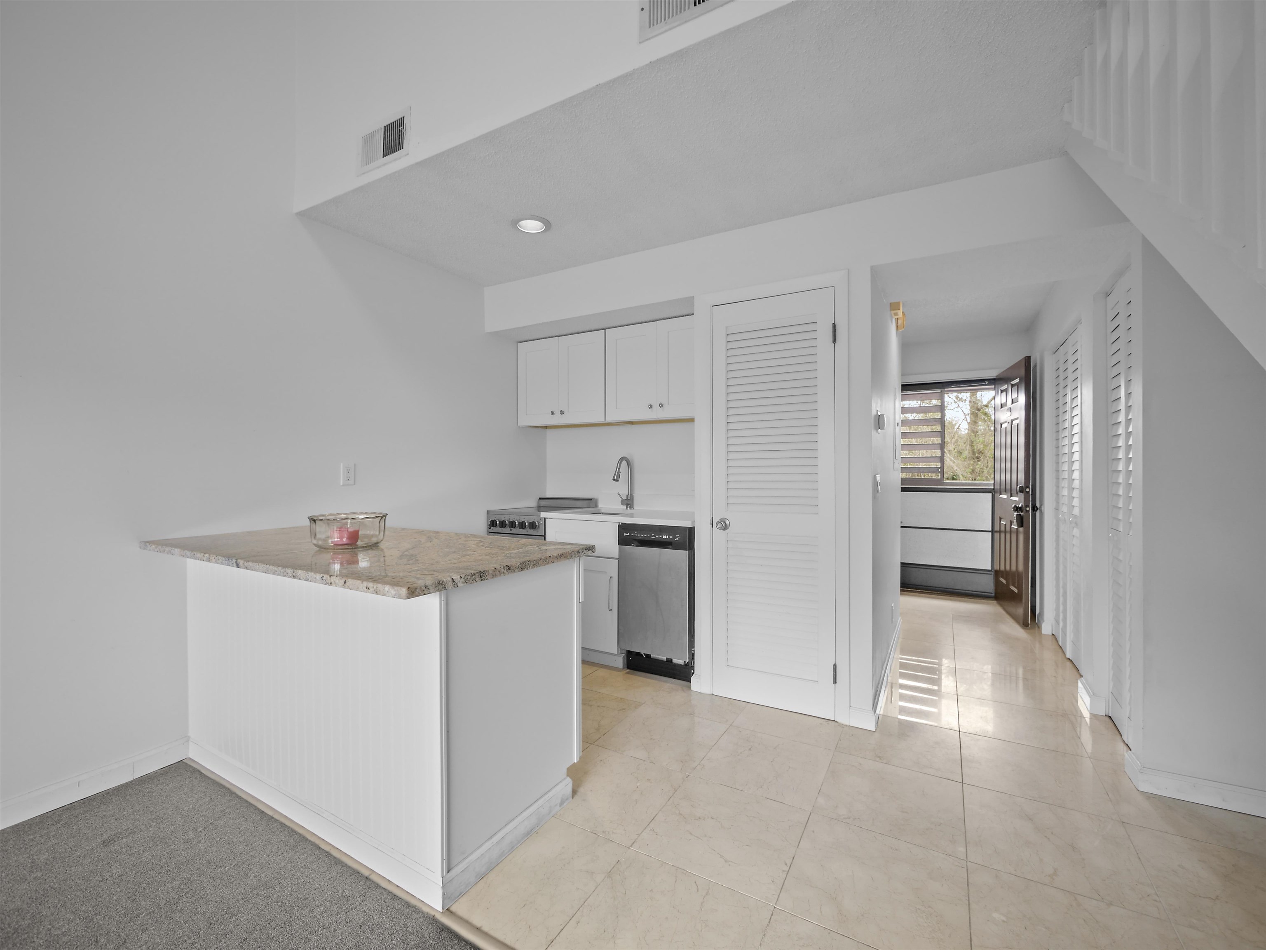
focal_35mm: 14
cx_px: 633
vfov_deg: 85.7
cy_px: 475
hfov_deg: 102.1
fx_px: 512
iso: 400
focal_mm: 7
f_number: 4
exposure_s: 1/15
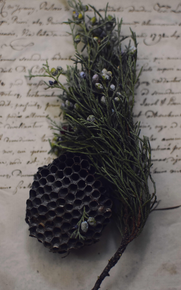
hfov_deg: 23.7
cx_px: 84
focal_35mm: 55
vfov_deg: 37.2
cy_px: 147
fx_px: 430
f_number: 2.8
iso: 2000
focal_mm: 35
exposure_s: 1/100
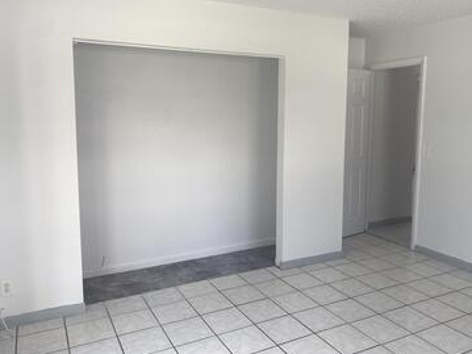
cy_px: 168
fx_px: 395
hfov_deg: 61.7
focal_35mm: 29
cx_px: 238
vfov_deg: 48.2
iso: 32
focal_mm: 4.25
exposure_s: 1/121
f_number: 1.8
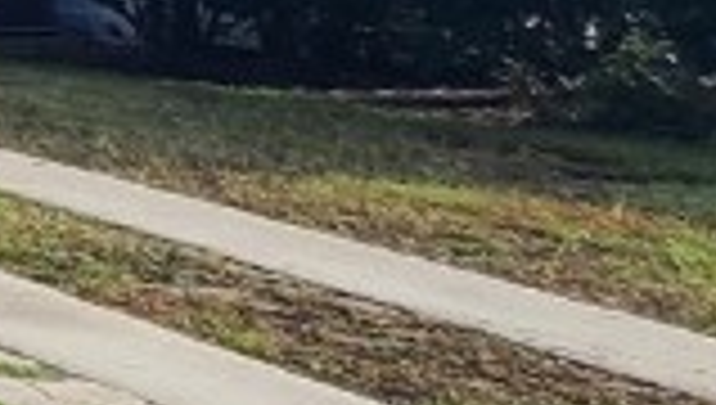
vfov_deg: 12.8
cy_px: -158
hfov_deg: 10.6
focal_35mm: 91
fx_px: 1730
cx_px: -1581
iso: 64
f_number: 2.2
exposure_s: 1/873
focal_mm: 2.2
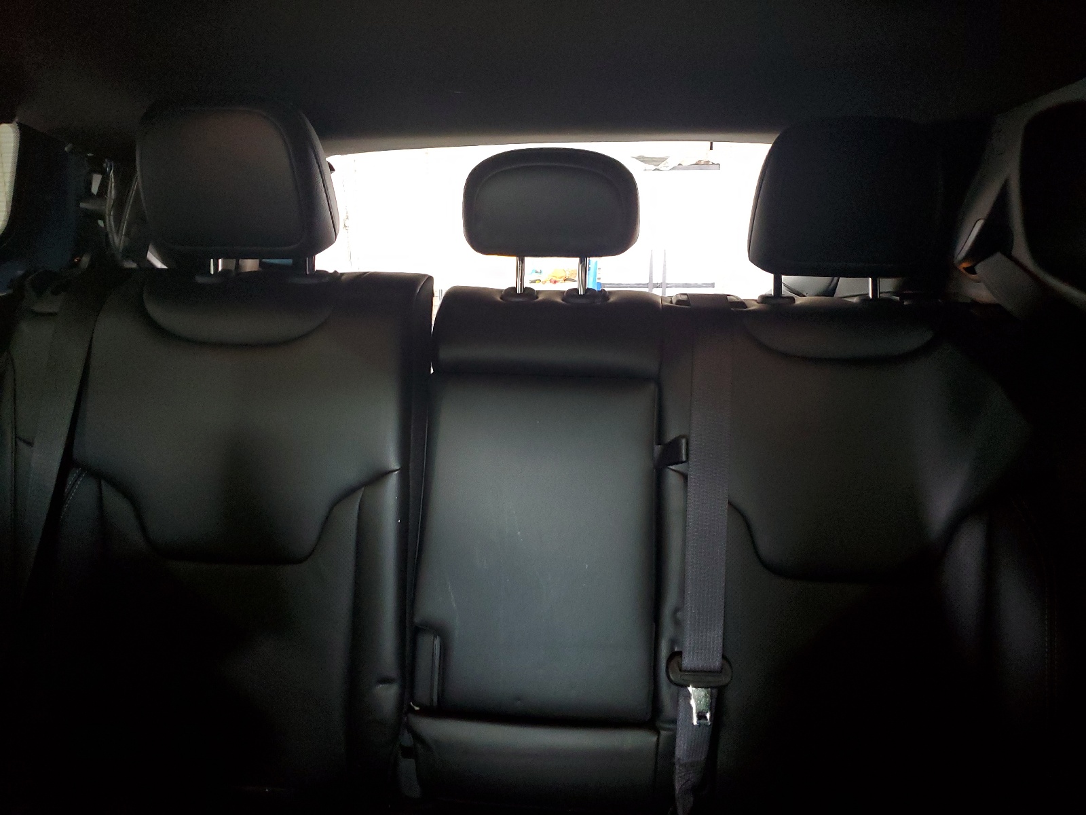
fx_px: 816
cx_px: 543
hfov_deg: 67.3
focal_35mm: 26
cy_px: 408
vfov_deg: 53.1
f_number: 1.5
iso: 295
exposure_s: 1/40
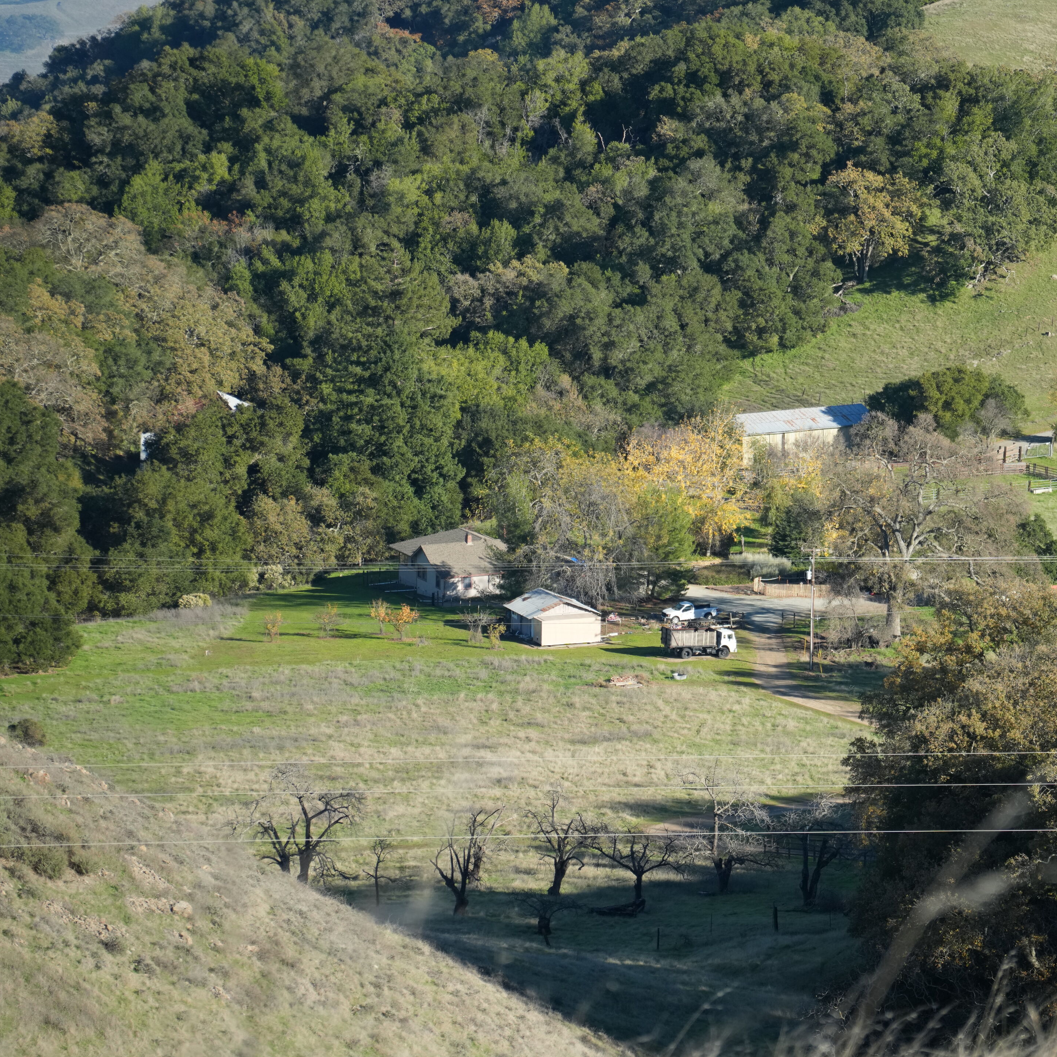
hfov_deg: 9.5
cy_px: 529
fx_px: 6357
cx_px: 785
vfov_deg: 9.5
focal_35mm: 184
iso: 640
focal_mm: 144
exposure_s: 1/1250
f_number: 6.3
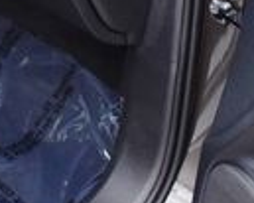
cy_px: -52
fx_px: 946
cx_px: 2
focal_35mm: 126
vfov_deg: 11.9
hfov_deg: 15.0
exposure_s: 1/125
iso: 1250
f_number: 3.5
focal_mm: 18
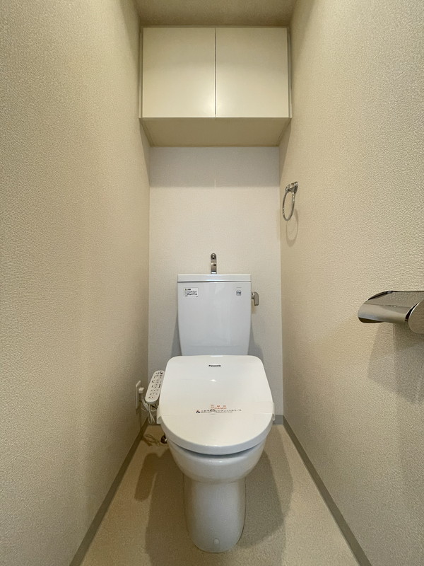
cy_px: 283
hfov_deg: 85.7
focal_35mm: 14
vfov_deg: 102.1
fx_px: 229
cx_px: 212
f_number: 2.4
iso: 320
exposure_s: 1/50
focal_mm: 1.55
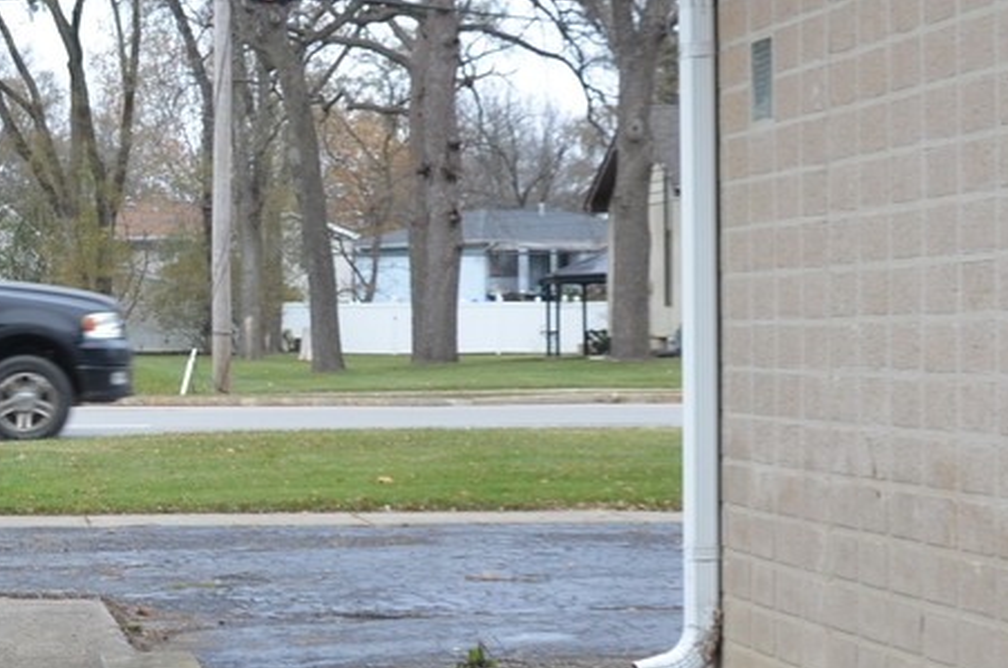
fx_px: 3181
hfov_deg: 17.1
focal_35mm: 114
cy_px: 525
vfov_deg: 12.0
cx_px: -251
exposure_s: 1/160
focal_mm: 21
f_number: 6.3
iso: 200
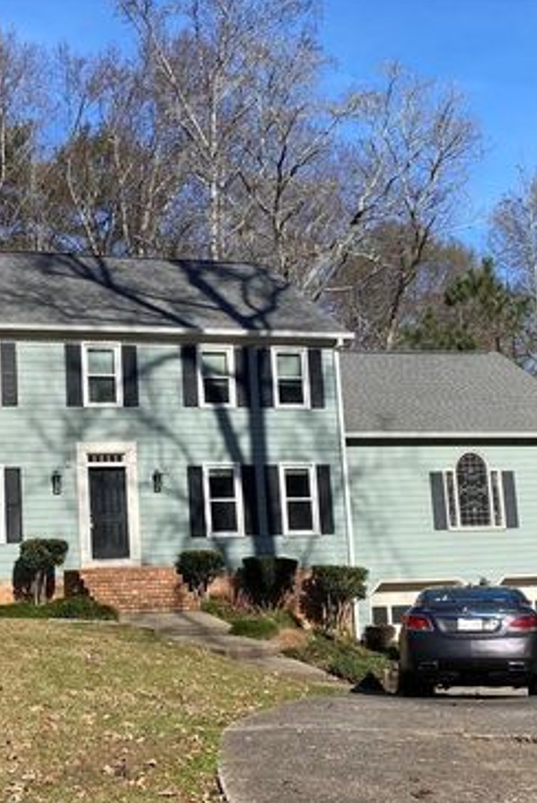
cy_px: 399
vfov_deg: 51.8
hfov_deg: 35.3
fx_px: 826
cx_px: 141
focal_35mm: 37
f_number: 1.8
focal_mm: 4.25
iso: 32
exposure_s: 1/2513
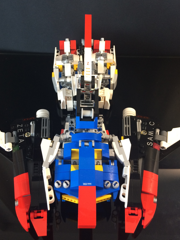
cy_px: 103
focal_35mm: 36
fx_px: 250
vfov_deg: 51.2
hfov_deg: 39.6
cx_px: 84
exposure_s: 1/33
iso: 125
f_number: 2.2
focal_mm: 4.15
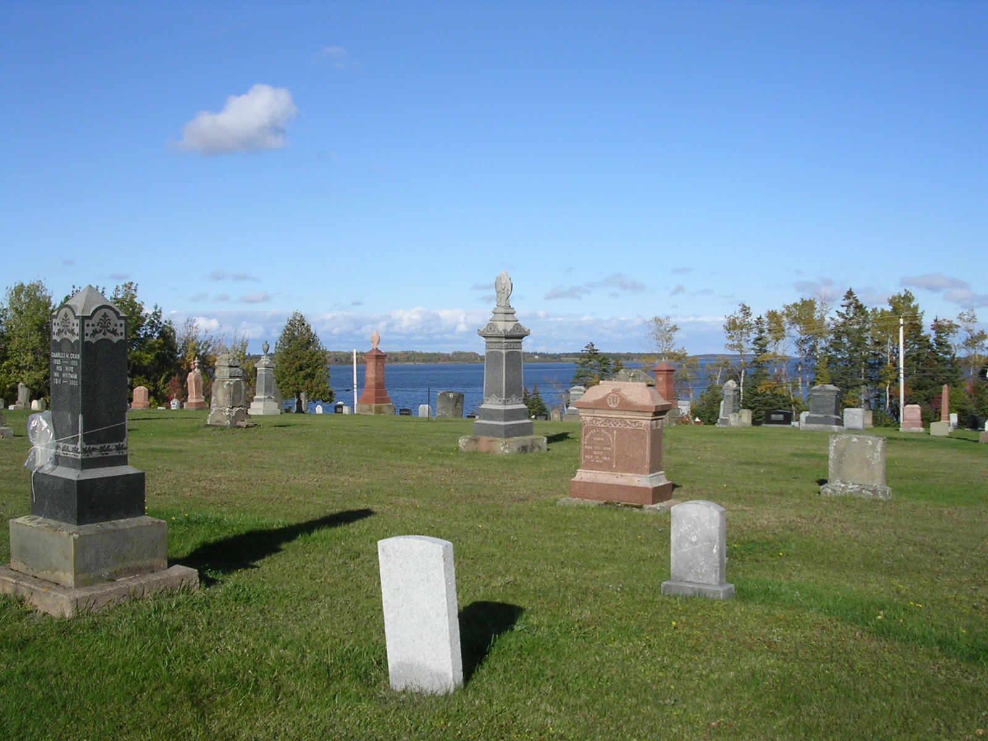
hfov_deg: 49.0
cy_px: 370
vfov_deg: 37.7
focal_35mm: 38
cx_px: 494
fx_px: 1085
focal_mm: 5.8
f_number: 5.6
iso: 100
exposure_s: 1/376
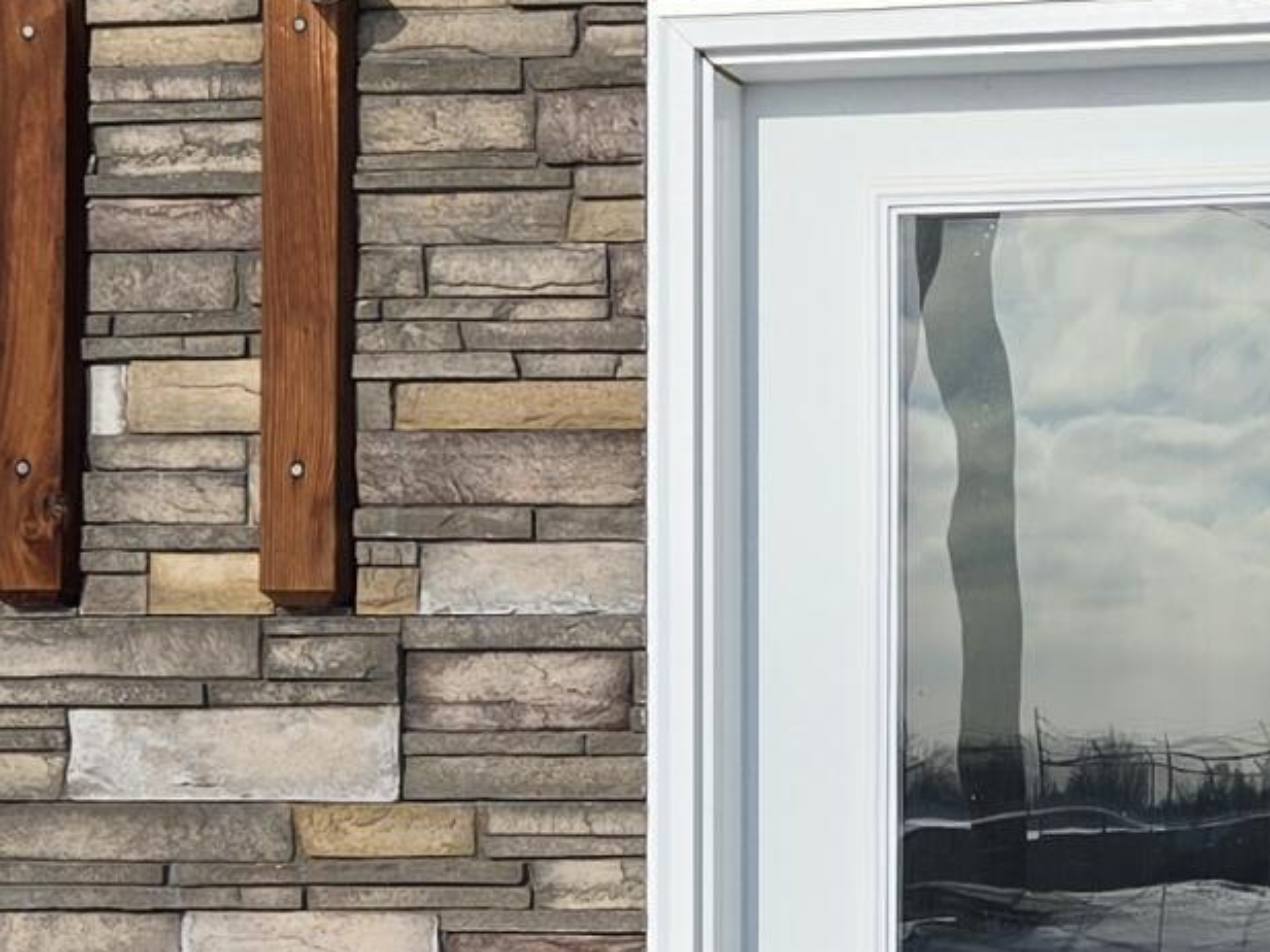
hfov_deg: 17.5
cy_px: 843
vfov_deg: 13.1
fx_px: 4109
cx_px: 913
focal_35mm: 112
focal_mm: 5.4
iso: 25
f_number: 1.8
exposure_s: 1/3493
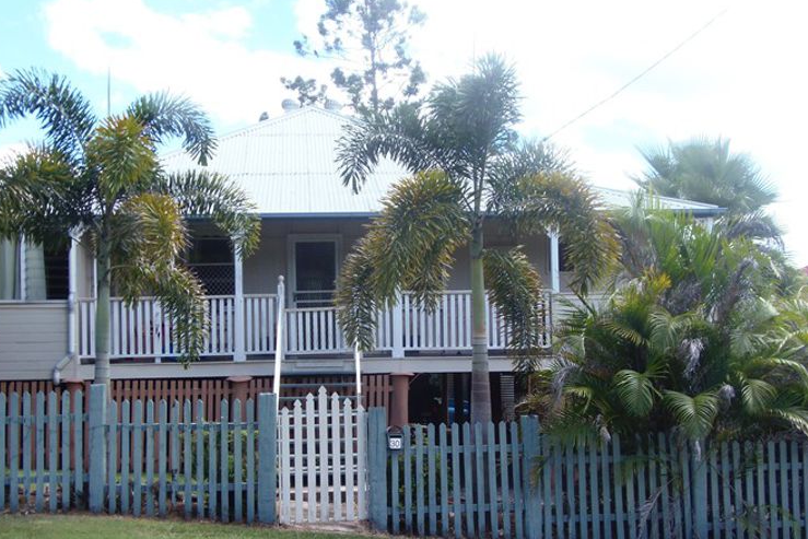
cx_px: 318
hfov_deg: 50.3
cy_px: 331
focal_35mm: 38
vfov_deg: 34.9
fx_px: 853
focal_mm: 5.5
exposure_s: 1/250
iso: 64
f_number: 3.2
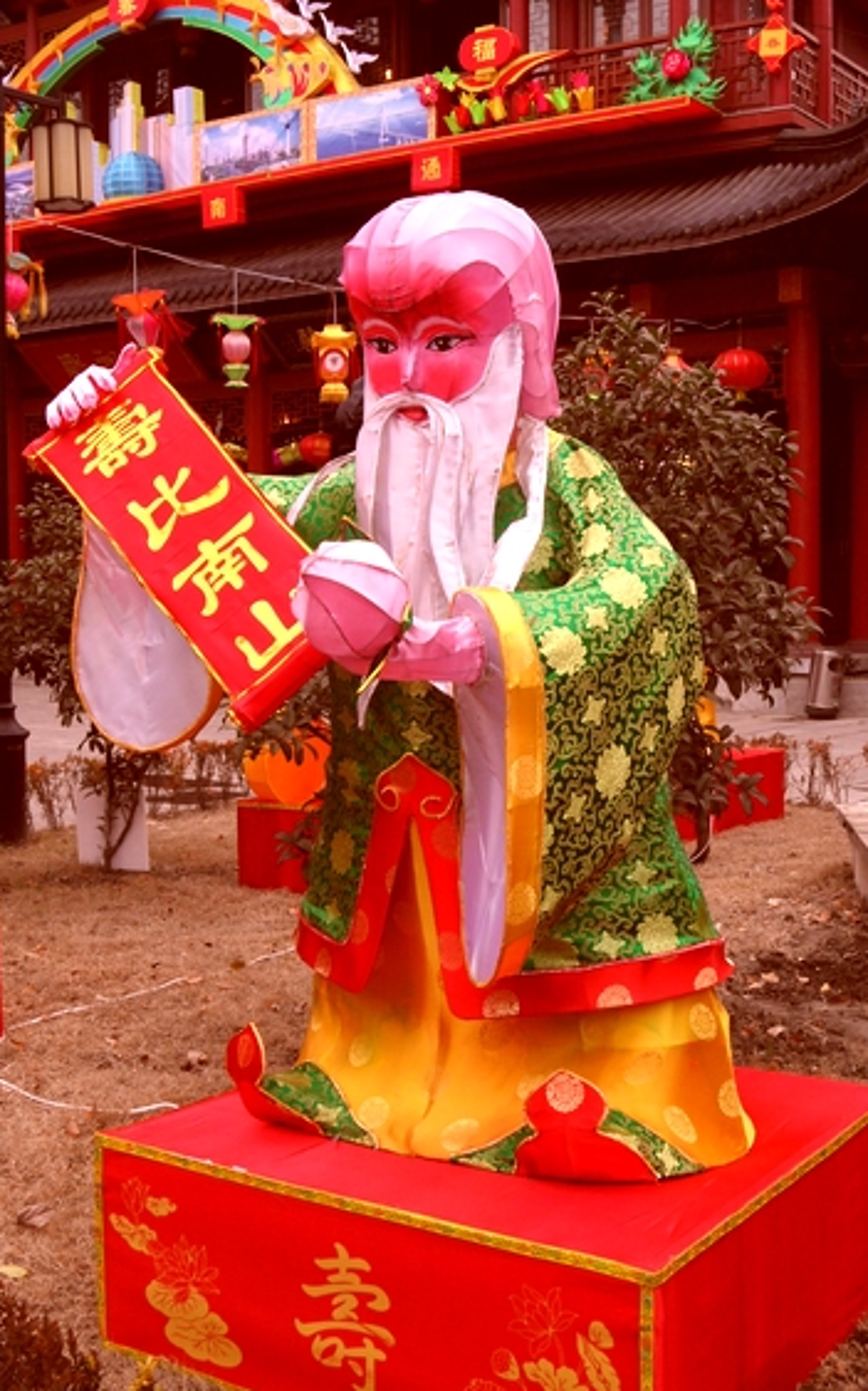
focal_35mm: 43
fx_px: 1628
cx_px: 415
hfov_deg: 29.8
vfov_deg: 46.2
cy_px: 698
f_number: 3.6
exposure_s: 1/125
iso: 80
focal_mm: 6.5
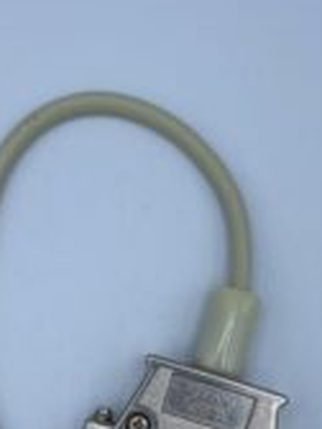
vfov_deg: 29.8
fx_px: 769
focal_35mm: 62
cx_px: 130
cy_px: 393
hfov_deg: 23.6
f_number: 1.8
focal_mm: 4.25
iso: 32
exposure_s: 1/1866
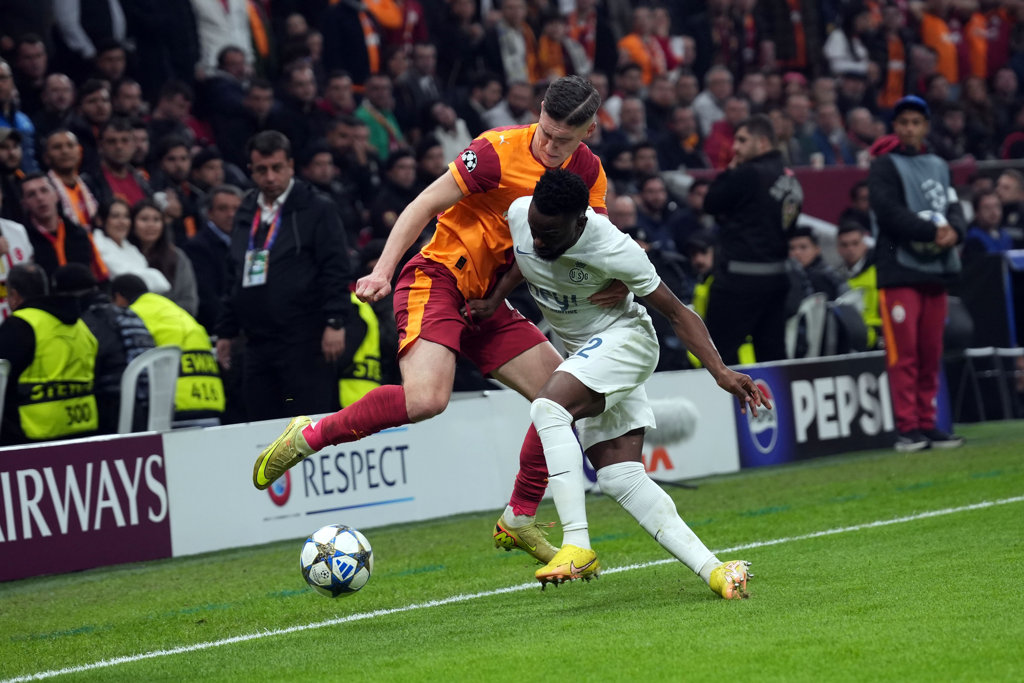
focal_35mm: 214
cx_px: 512
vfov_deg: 6.4
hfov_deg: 9.6
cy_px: 342
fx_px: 6087
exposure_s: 1/1600
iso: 2000
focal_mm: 143
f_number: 3.2
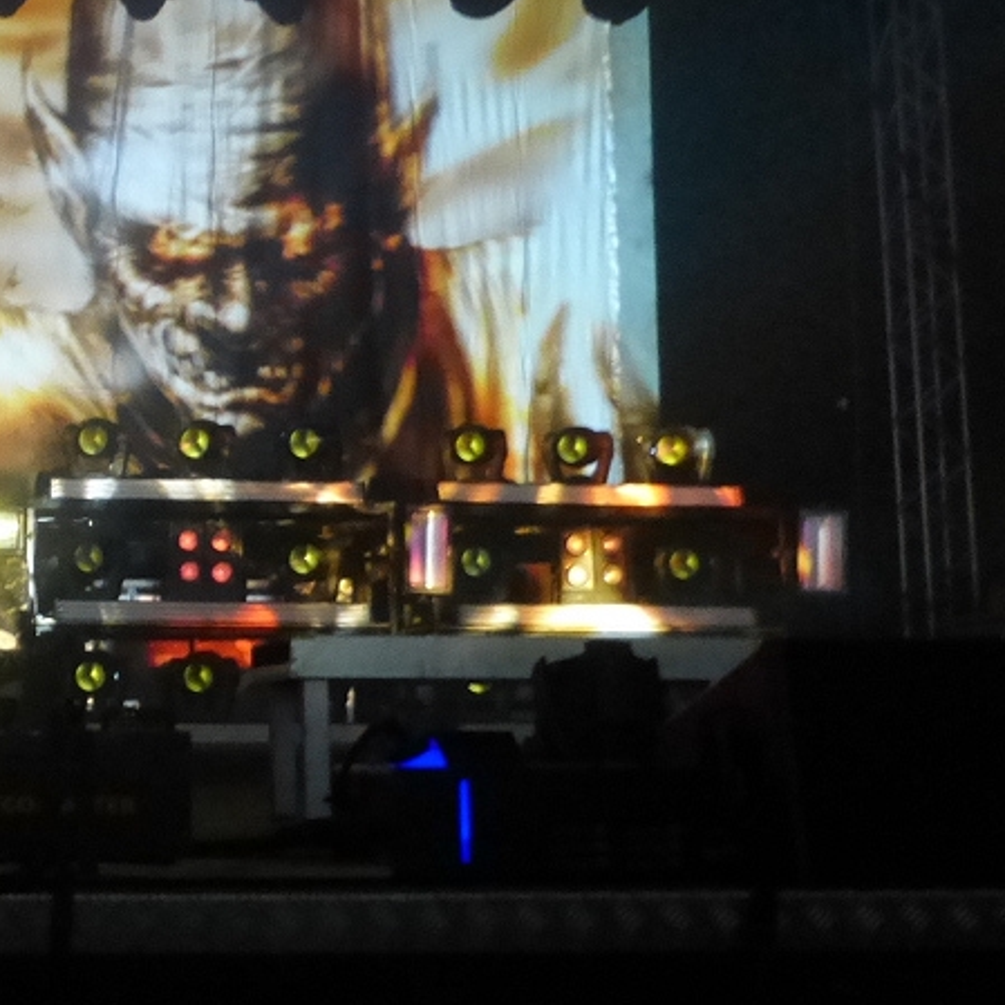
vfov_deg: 29.0
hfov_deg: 27.4
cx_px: -9
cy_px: 443
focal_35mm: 59
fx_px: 1938
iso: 800
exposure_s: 1/4
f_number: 3.3
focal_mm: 4.4
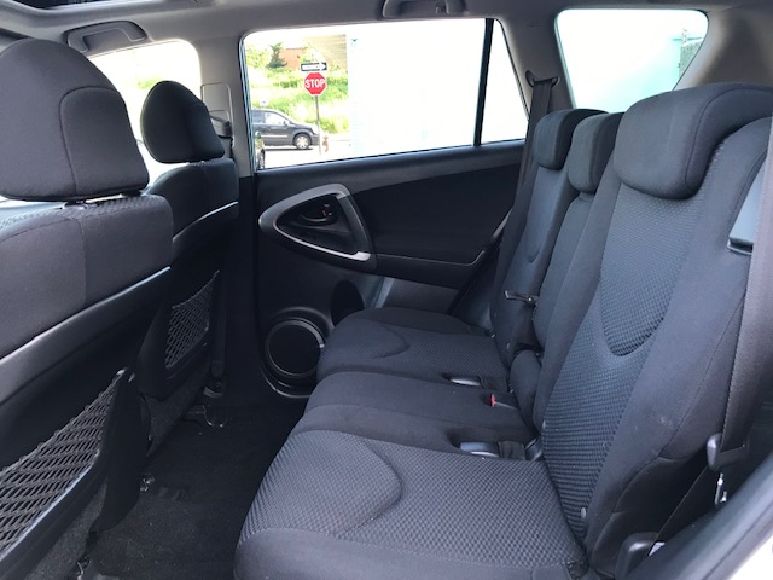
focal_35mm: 28
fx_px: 625
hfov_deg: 63.4
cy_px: 290
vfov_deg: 49.7
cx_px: 386
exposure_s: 1/30
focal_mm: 3.99
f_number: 1.8
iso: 40
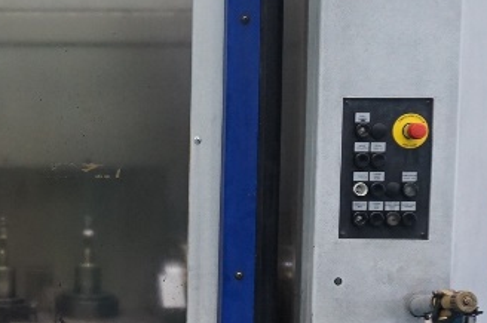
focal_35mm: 75
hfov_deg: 24.6
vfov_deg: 18.1
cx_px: -88
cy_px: 193
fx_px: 1014
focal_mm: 16
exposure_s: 1/160
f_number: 4
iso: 1250
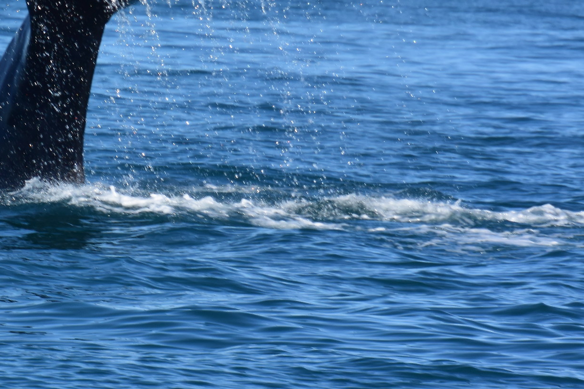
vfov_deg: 2.4
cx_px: 157
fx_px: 9393
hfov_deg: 3.6
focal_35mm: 579
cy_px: 78
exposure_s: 1/640
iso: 160
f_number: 5.6
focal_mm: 110
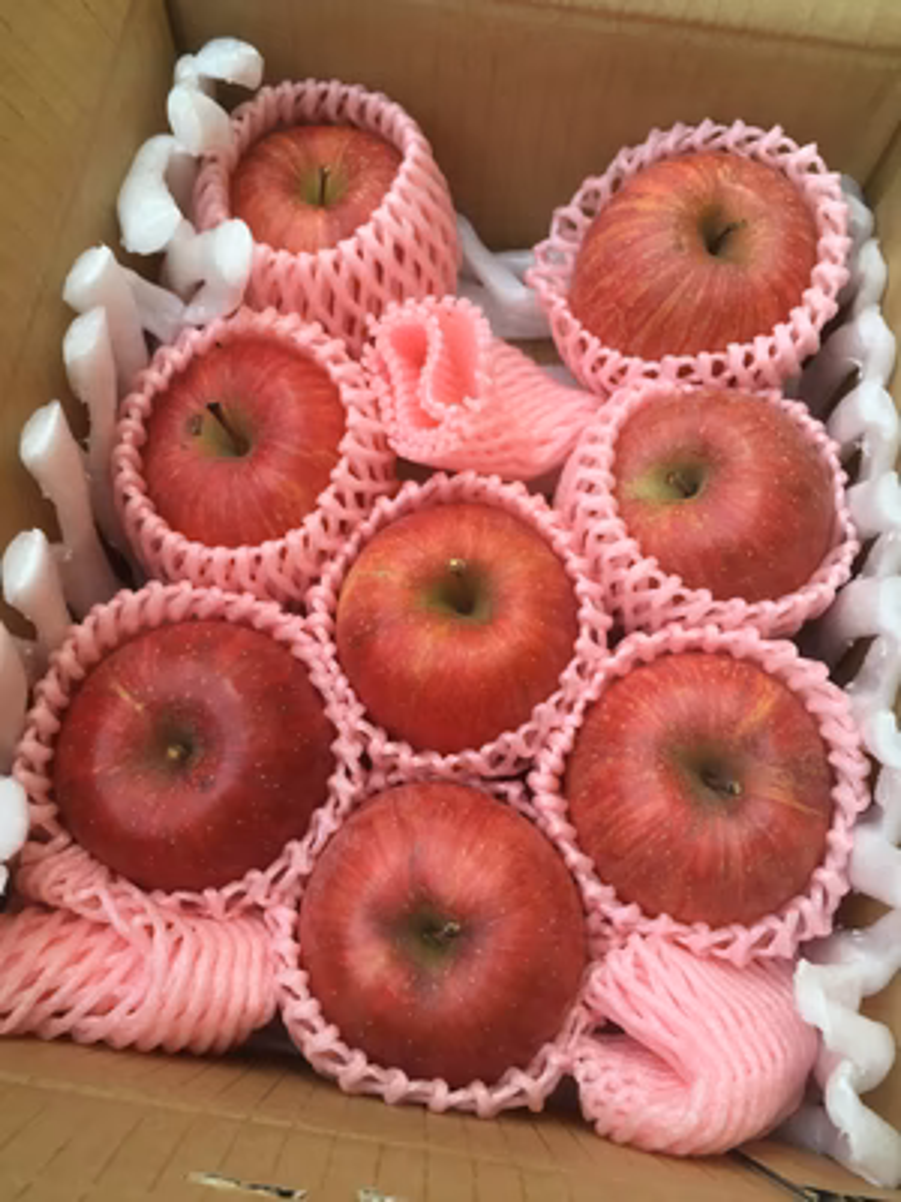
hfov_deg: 48.2
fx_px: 1006
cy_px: 601
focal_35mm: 29
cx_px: 450
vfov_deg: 61.7
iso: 50
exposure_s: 1/30
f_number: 2.2
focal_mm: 4.15
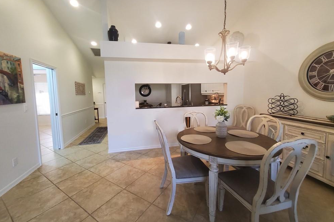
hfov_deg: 104.3
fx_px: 130
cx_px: 164
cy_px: 103
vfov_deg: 81.1
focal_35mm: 14
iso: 320
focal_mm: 1.8
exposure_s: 1/60.2
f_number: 2.2
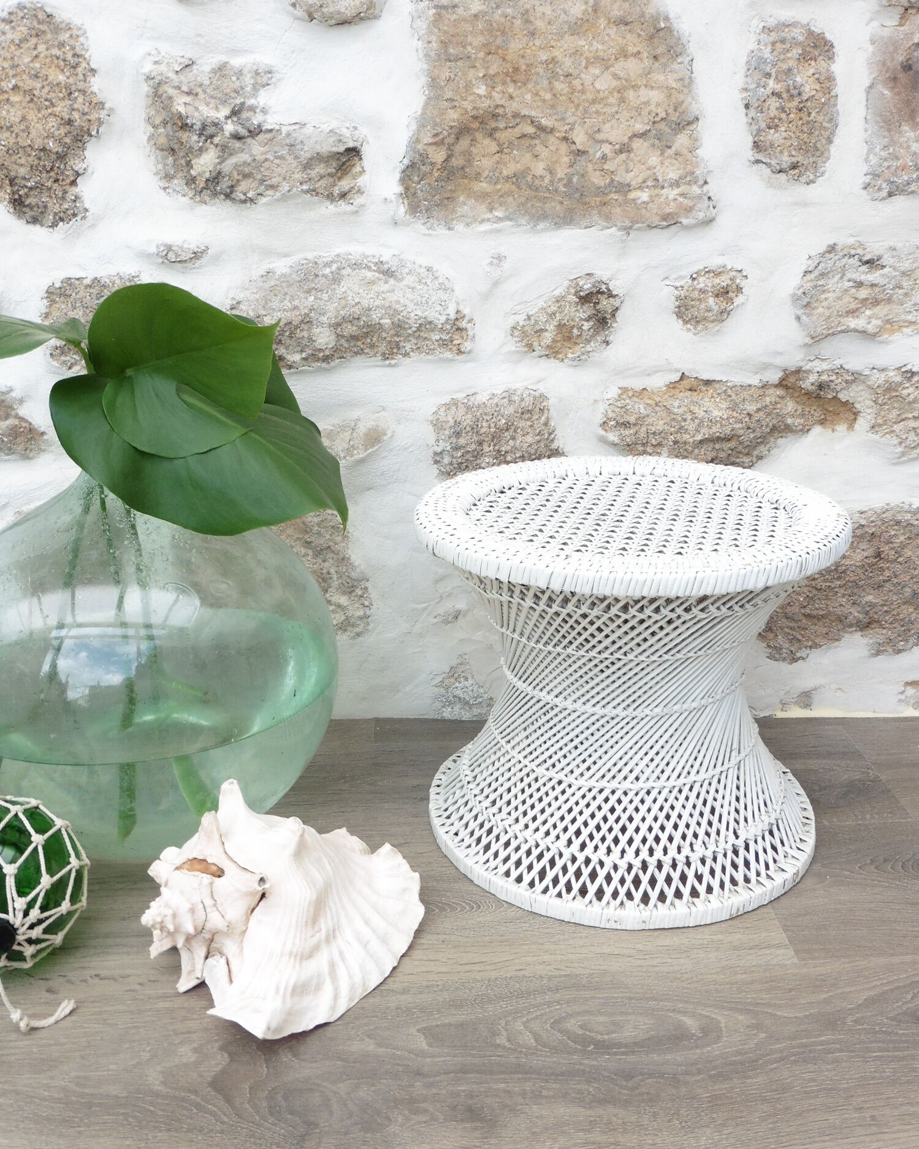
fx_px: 1088
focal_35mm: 32
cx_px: 466
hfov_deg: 45.8
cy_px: 592
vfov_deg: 55.7
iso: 100
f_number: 3.6
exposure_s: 1/125
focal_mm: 5.4
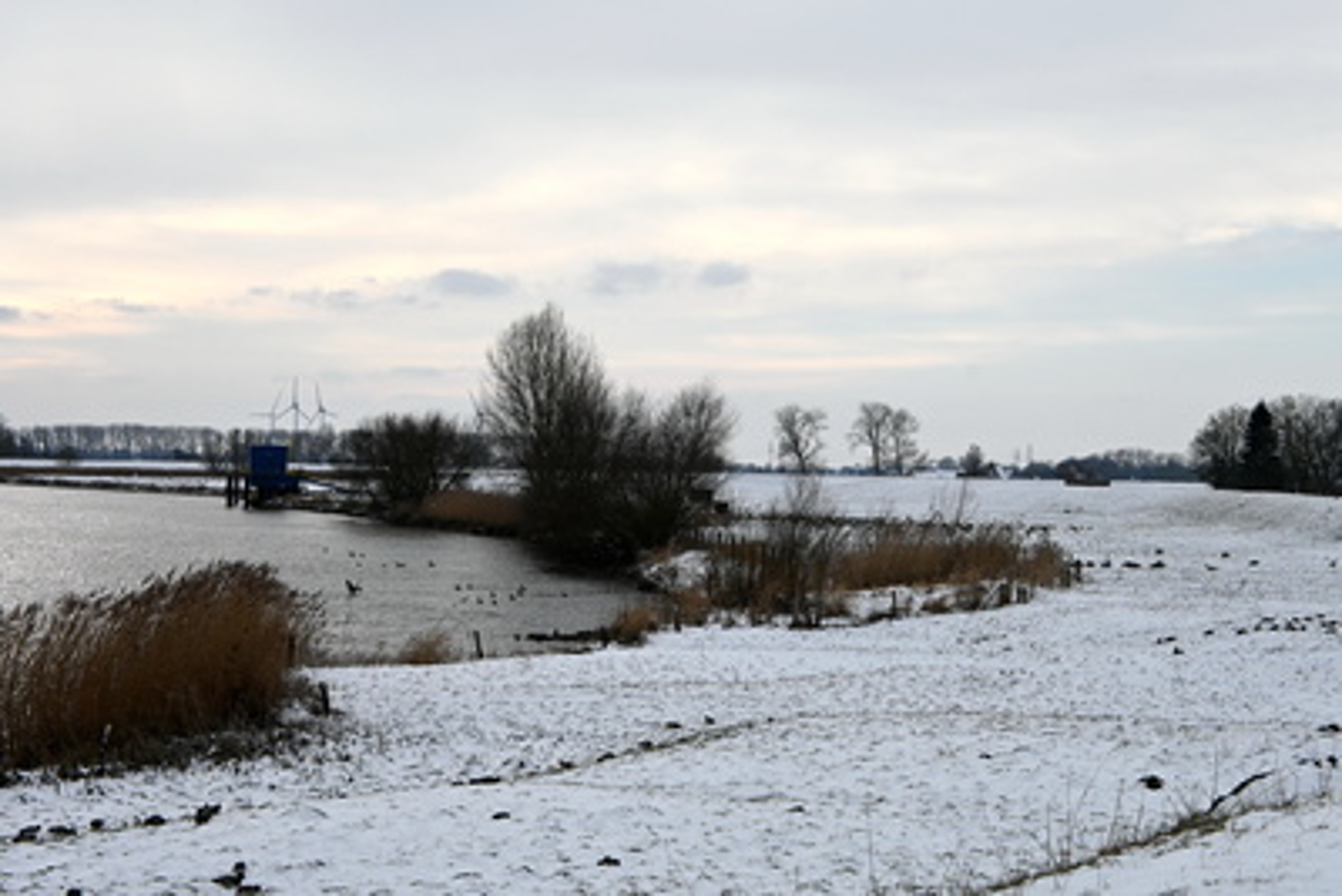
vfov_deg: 18.2
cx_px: 671
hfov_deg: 27.0
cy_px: 448
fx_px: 2797
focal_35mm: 75
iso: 100
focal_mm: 50
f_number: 9
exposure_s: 1/500
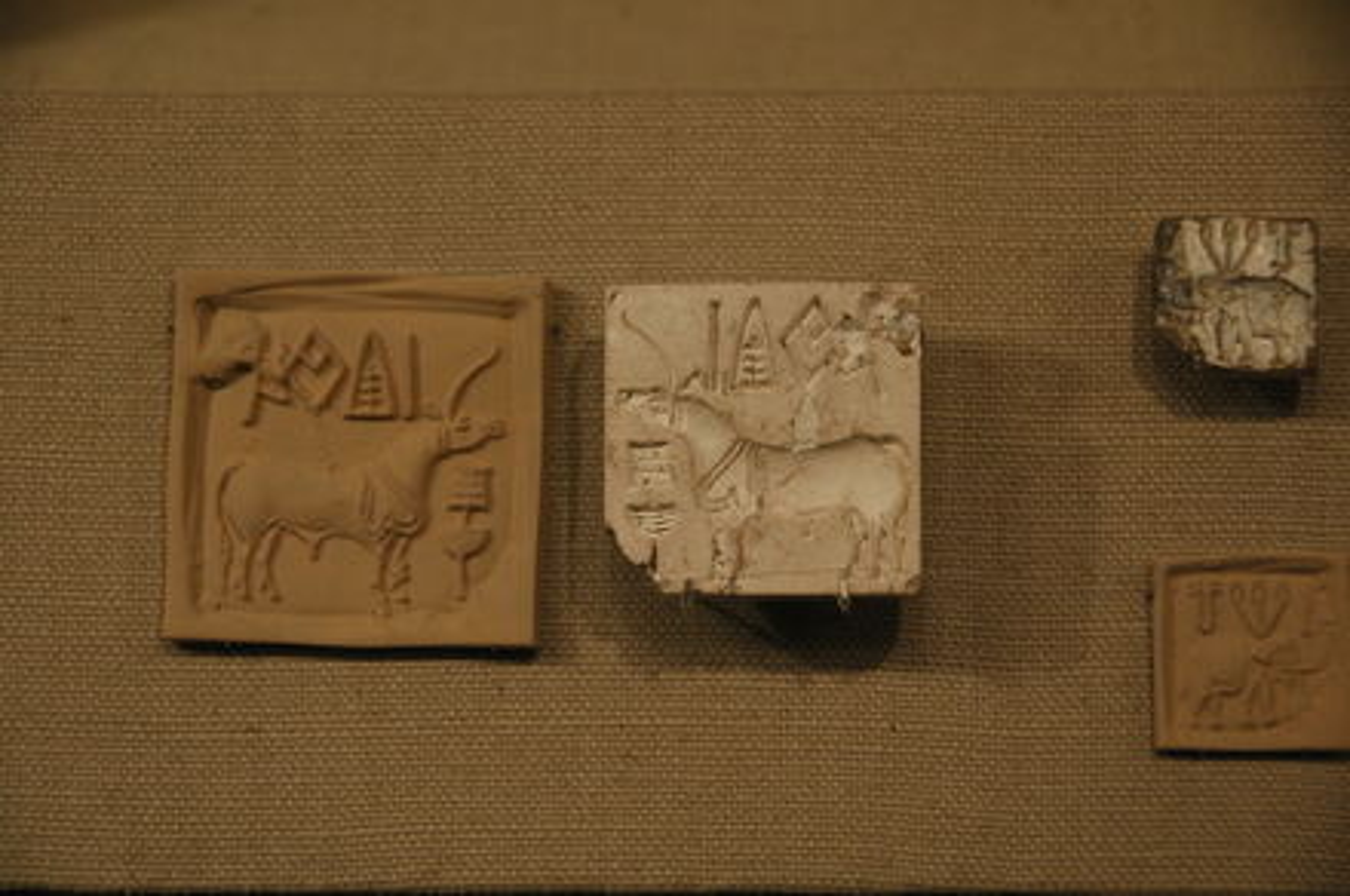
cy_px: 448
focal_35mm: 135
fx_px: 5055
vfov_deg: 10.1
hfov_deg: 15.2
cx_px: 675
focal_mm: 90
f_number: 5.3
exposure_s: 1/30
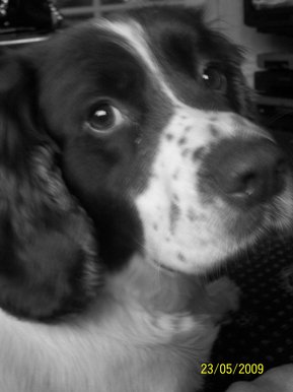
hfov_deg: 27.5
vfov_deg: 36.2
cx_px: 146
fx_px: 599
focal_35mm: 53
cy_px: 196
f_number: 3.6
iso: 160
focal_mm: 8.8
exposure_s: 1/8
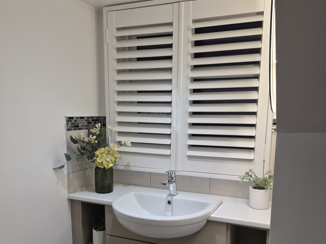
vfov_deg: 44.9
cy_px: 160
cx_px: 164
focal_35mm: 31
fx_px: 292
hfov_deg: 58.3
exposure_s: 1/100
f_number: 1.8
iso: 100
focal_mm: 5.4
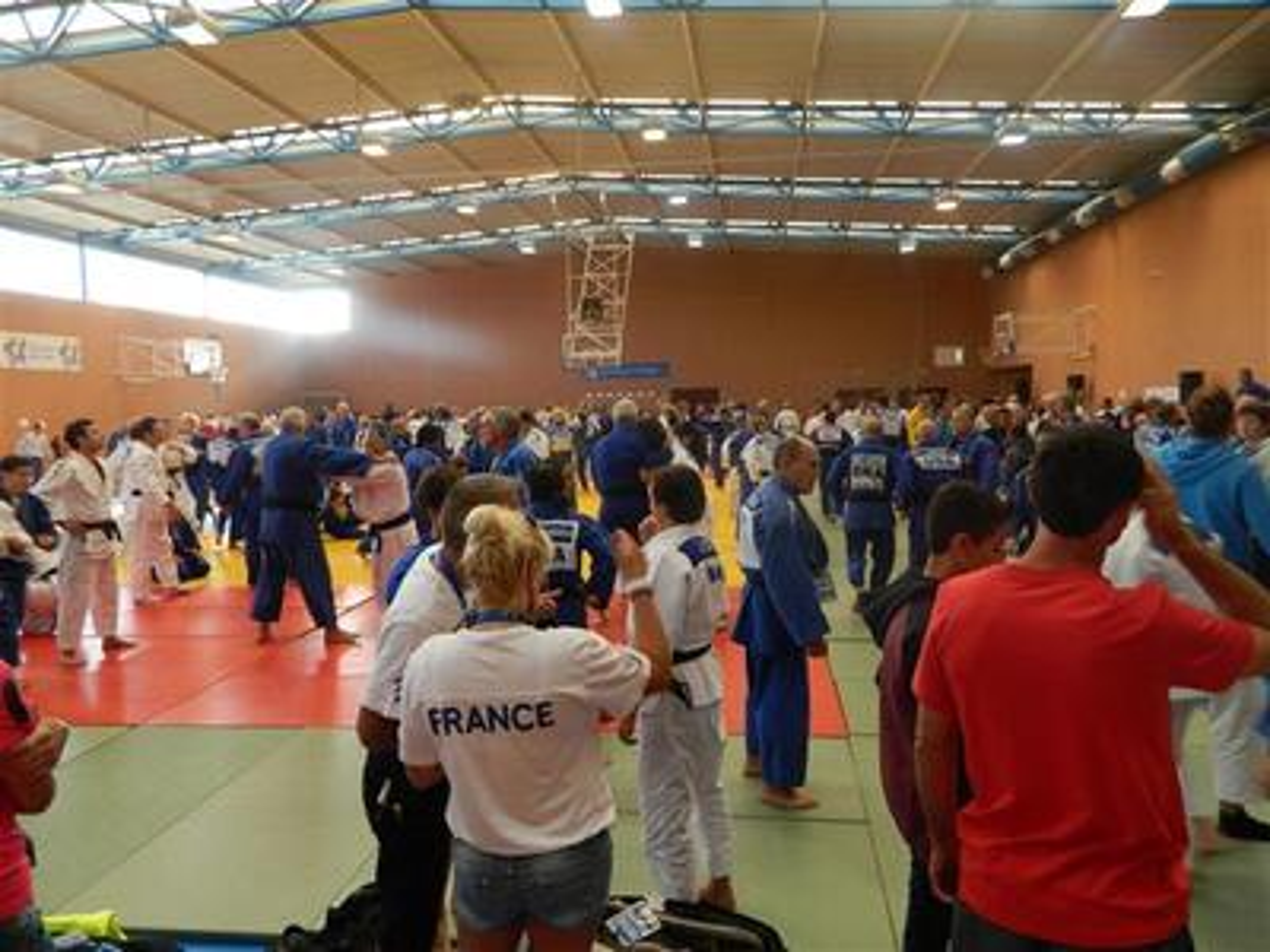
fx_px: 917
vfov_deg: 54.9
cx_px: 635
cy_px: 476
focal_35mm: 25
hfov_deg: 69.4
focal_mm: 4.5
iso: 80
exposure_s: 1/30
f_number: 3.1
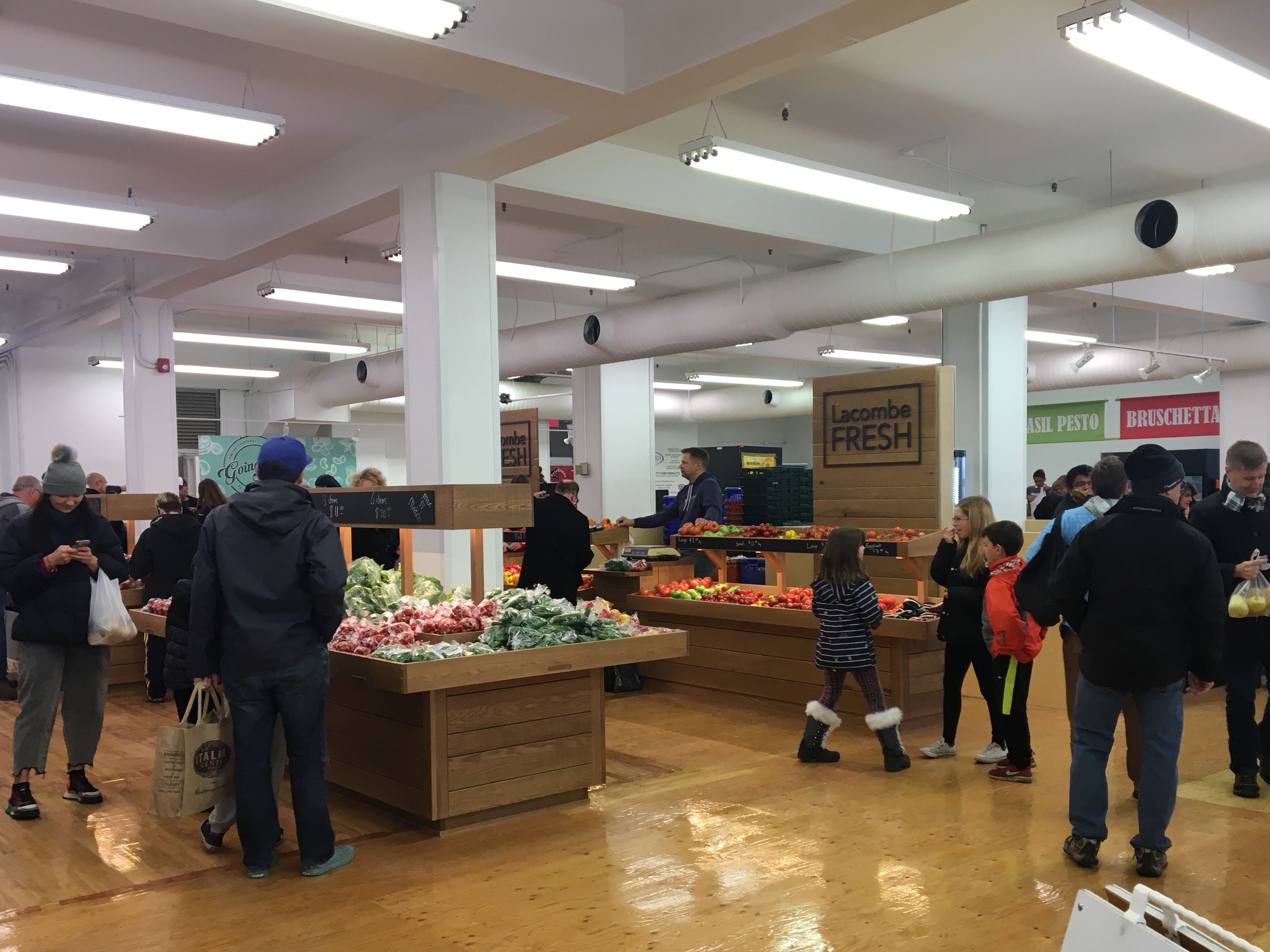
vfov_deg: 42.9
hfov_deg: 55.3
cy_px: 539
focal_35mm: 33
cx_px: 680
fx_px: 1211
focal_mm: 4.15
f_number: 2.2
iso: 25
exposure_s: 1/30
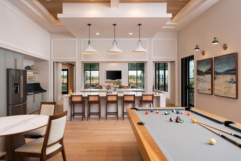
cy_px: 79
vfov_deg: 55.1
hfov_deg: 76.0
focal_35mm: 23
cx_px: 115
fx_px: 154
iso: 250
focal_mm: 22
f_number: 8
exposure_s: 1/50
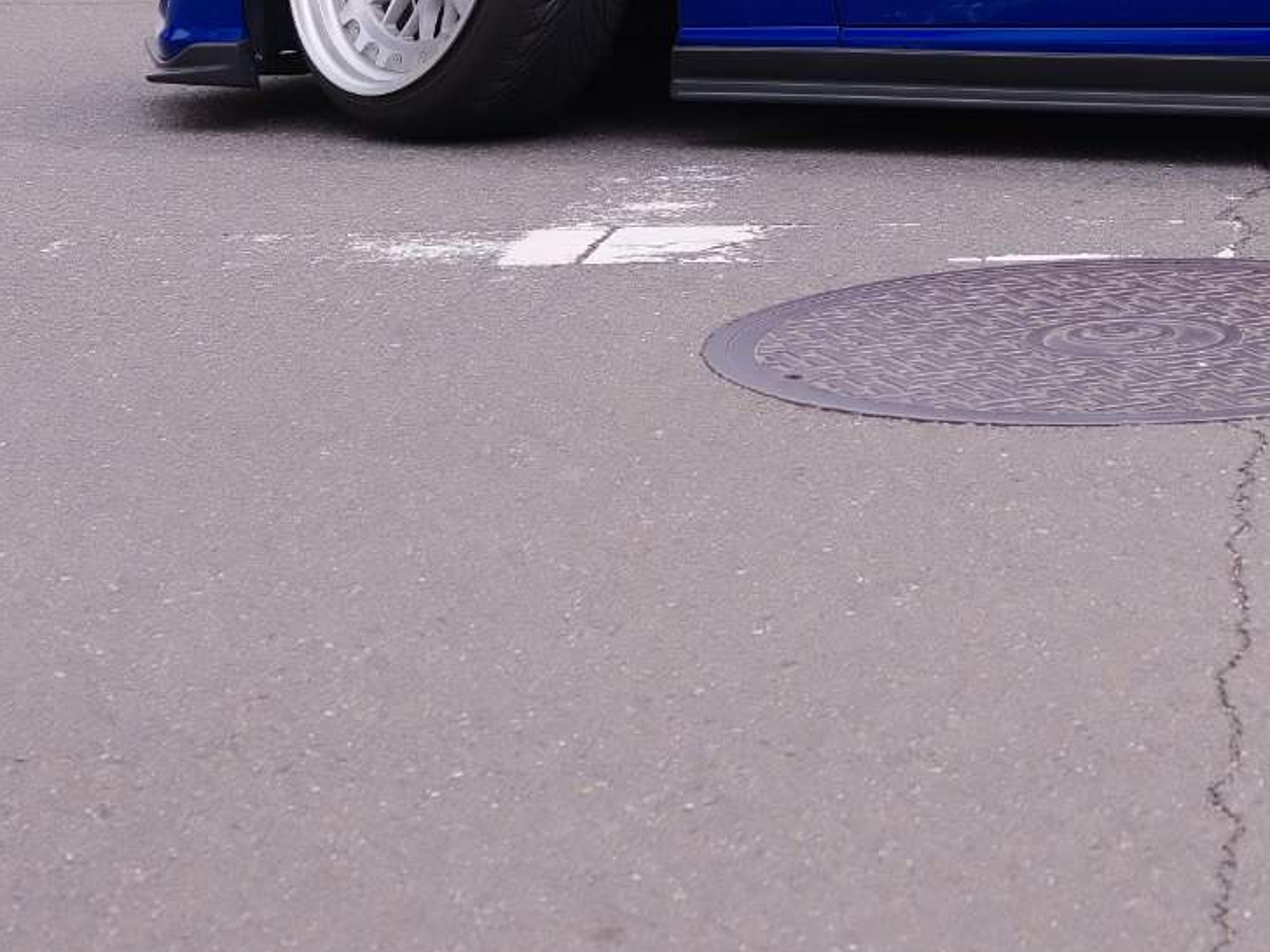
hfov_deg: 14.1
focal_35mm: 132
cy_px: -748
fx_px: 4842
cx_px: 1867
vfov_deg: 10.6
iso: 200
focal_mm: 45
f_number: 5.6
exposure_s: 1/240
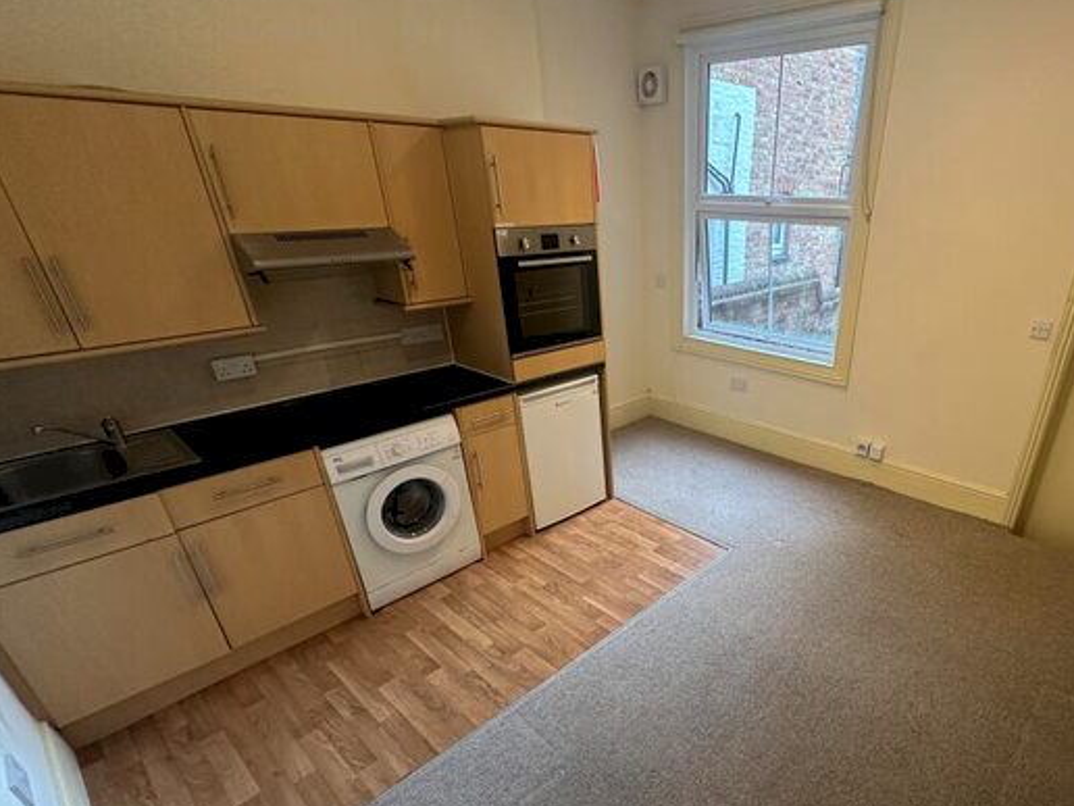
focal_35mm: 19
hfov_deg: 82.6
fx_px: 589
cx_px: 689
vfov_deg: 67.7
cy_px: 499
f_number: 2.2
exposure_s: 1/100
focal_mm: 2.22
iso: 250
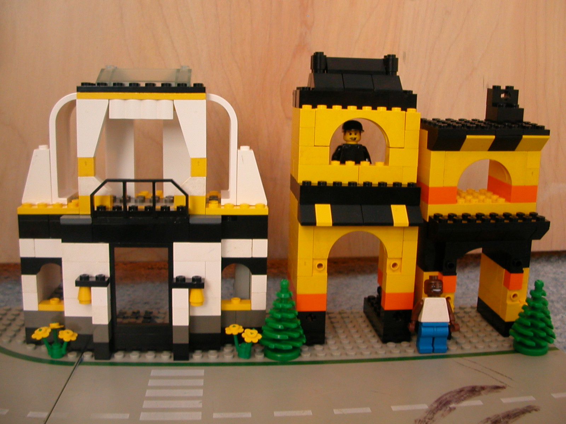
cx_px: 283
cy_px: 212
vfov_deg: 38.7
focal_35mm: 37
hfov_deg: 50.1
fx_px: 605
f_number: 2.7
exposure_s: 1/6.9
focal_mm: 5.6
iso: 100
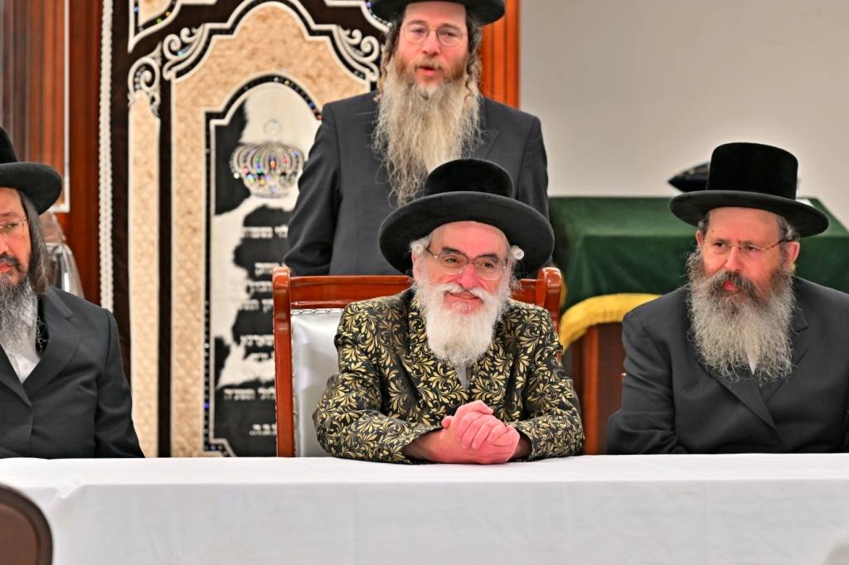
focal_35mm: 180
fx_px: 4243
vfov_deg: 7.6
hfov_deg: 11.4
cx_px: 424
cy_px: 282
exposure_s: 1/200
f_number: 4
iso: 640
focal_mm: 120
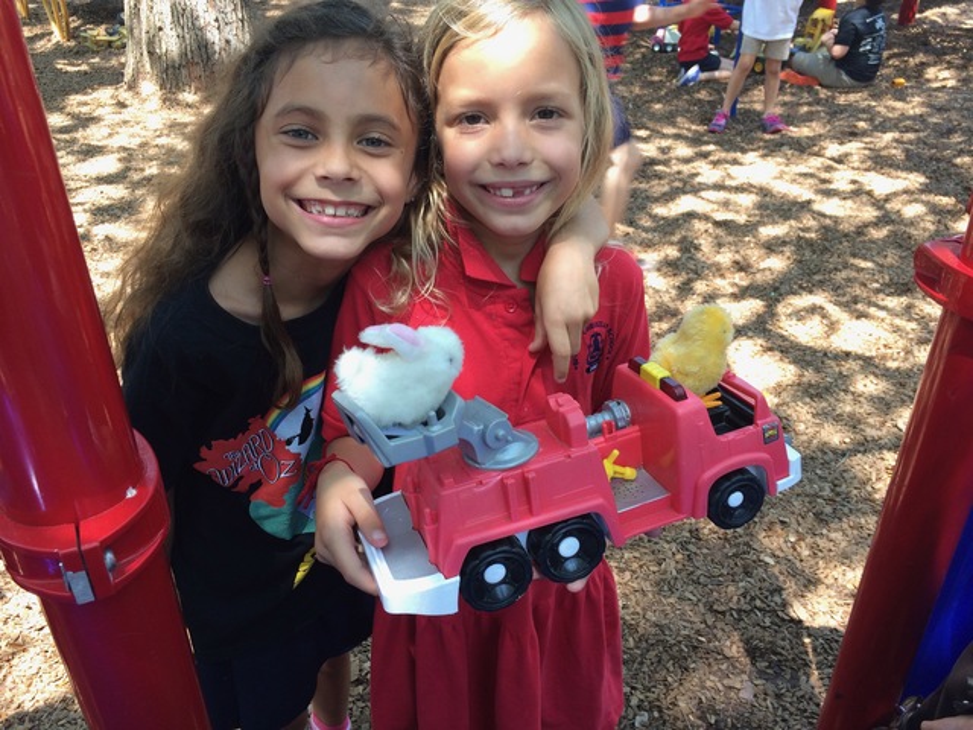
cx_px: 486
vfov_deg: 46.8
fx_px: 843
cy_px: 365
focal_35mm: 30
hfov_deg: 60.0
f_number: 2.2
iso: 50
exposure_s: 1/120
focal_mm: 4.12
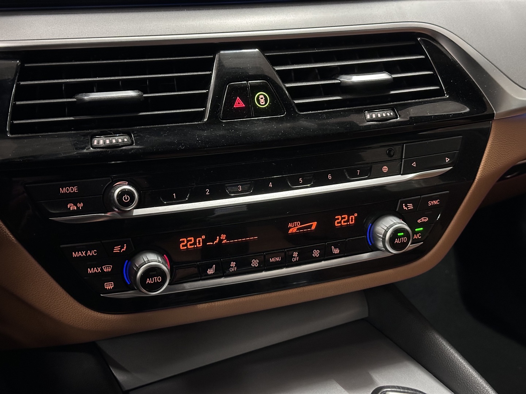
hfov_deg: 39.7
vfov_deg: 30.3
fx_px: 729
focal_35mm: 48
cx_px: 263
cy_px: 197
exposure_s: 1/33
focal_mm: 6.86
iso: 500
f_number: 1.78
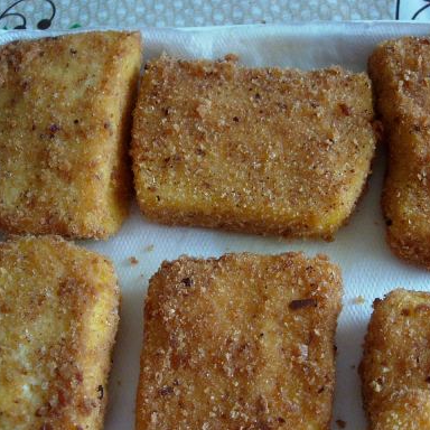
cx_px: 265
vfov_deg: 30.5
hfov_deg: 30.4
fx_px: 787
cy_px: 260
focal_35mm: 56
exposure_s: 1/27.6
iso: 200
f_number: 2.8
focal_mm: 7.8
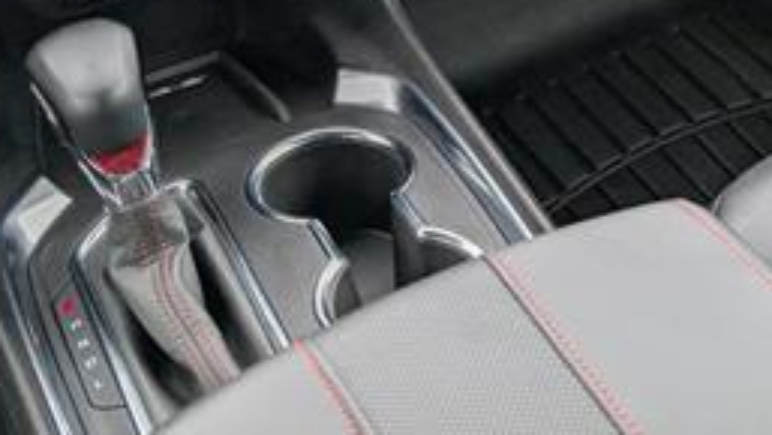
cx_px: 727
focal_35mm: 65
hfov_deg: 30.6
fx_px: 1332
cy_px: -141
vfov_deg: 17.4
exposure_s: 1/1111
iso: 21
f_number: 1.68
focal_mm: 6.9
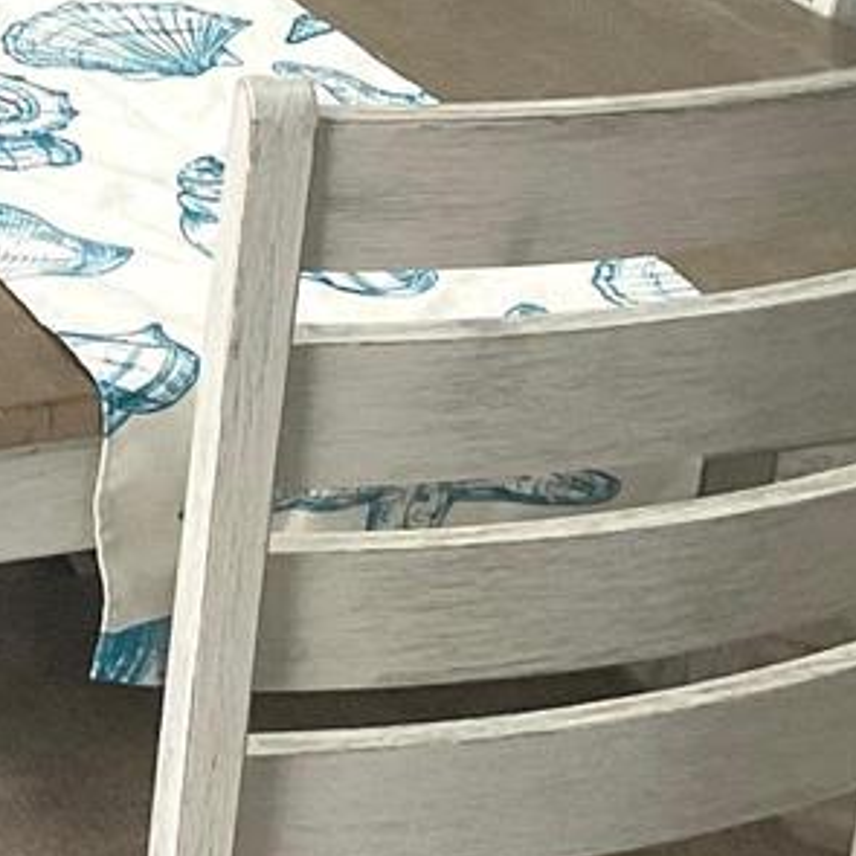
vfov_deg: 13.5
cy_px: -209
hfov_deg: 13.2
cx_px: -429
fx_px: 3497
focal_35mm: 125
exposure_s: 1/60
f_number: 1.8
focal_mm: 3
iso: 100
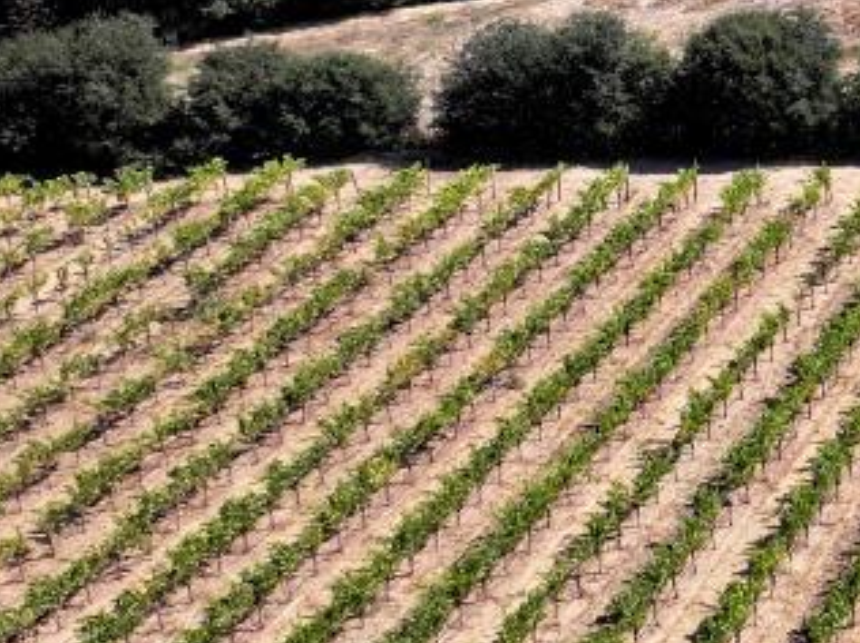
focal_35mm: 114
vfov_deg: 12.9
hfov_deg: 13.9
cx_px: 1859
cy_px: 86
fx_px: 2828
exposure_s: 1/2000
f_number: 2.8
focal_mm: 12.29
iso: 140
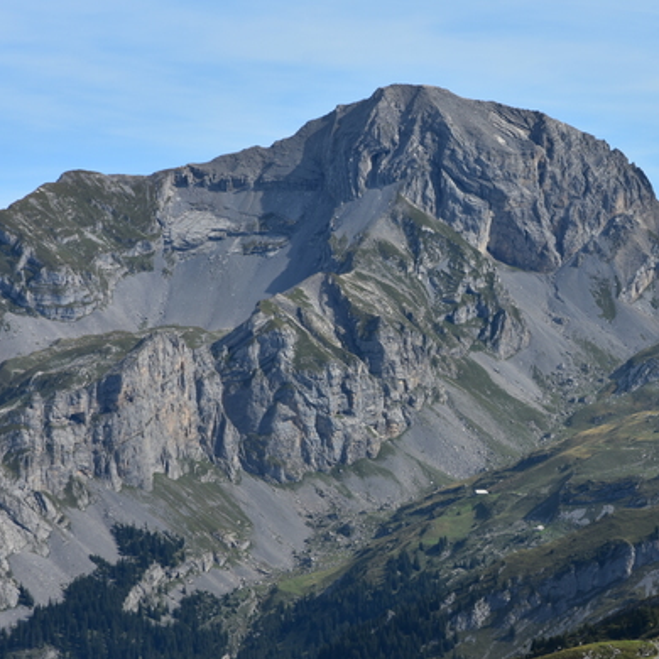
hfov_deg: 8.7
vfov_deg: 8.8
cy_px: 345
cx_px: 585
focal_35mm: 200
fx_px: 4303
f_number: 11
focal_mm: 85
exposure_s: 1/125
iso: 100
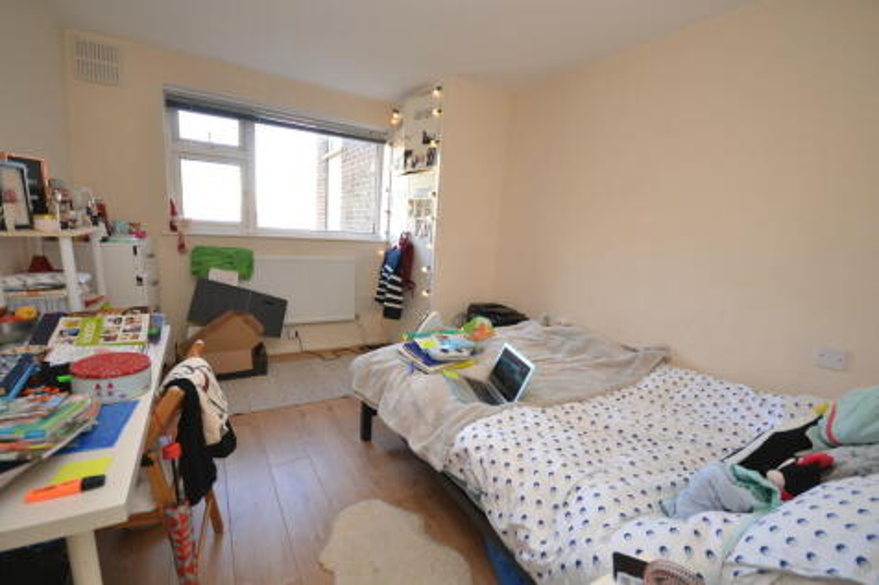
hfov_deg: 100.4
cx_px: 440
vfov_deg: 77.3
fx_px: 366
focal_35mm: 15
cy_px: 292
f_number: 4
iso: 400
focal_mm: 10
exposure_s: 1/60
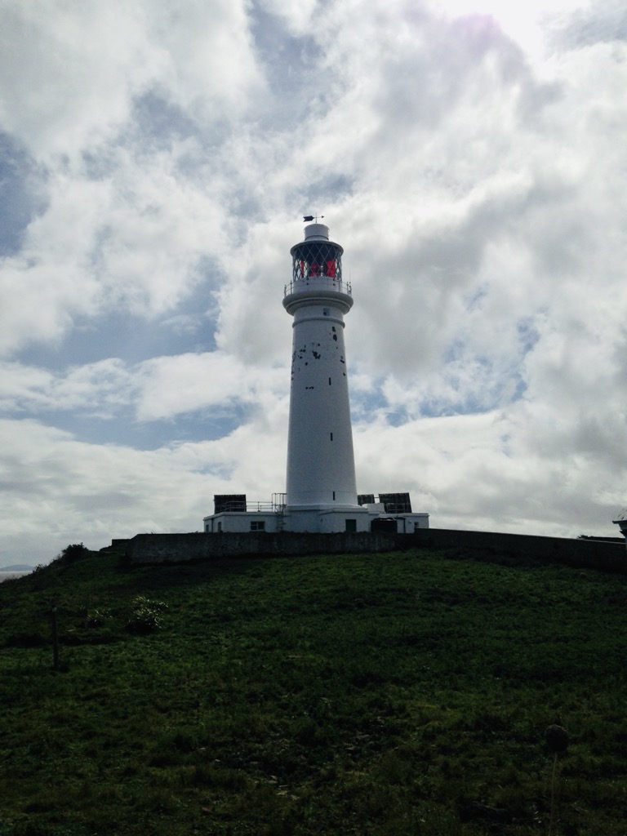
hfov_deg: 42.9
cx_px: 314
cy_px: 418
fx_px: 797
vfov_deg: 55.4
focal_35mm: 33
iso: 50
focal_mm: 4.12
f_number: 2.4
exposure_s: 1/10870
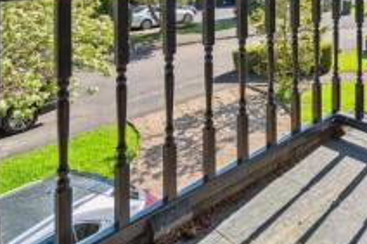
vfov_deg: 32.5
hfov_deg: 46.7
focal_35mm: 36
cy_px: -23
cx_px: 344
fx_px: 367
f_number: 4
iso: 640
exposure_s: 1/1000
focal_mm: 16
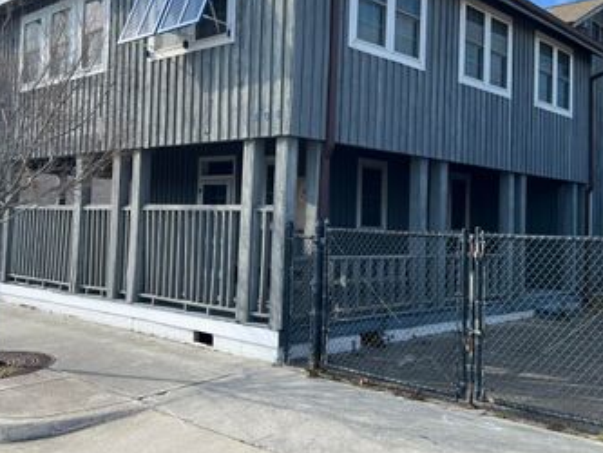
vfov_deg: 36.6
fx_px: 680
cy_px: 171
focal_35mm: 39
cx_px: 290
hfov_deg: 47.8
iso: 50
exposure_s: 1/2045
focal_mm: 5.7
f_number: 1.5
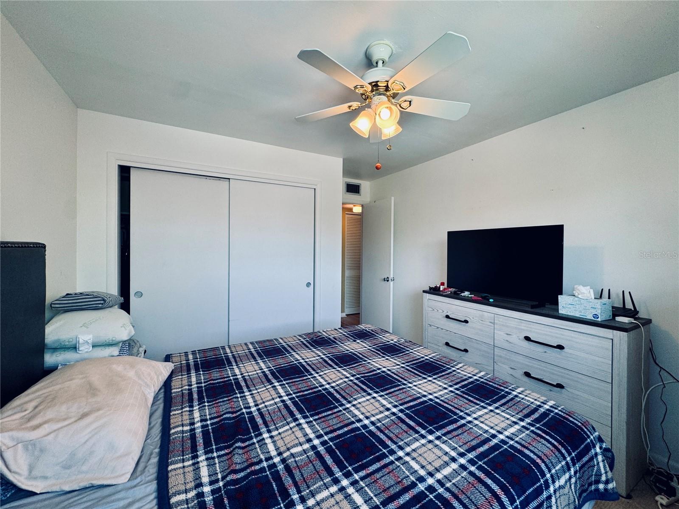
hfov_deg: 102.1
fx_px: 275
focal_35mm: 14
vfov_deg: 85.6
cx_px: 340
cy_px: 254
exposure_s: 1/120
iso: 100
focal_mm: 2.22
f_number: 2.2
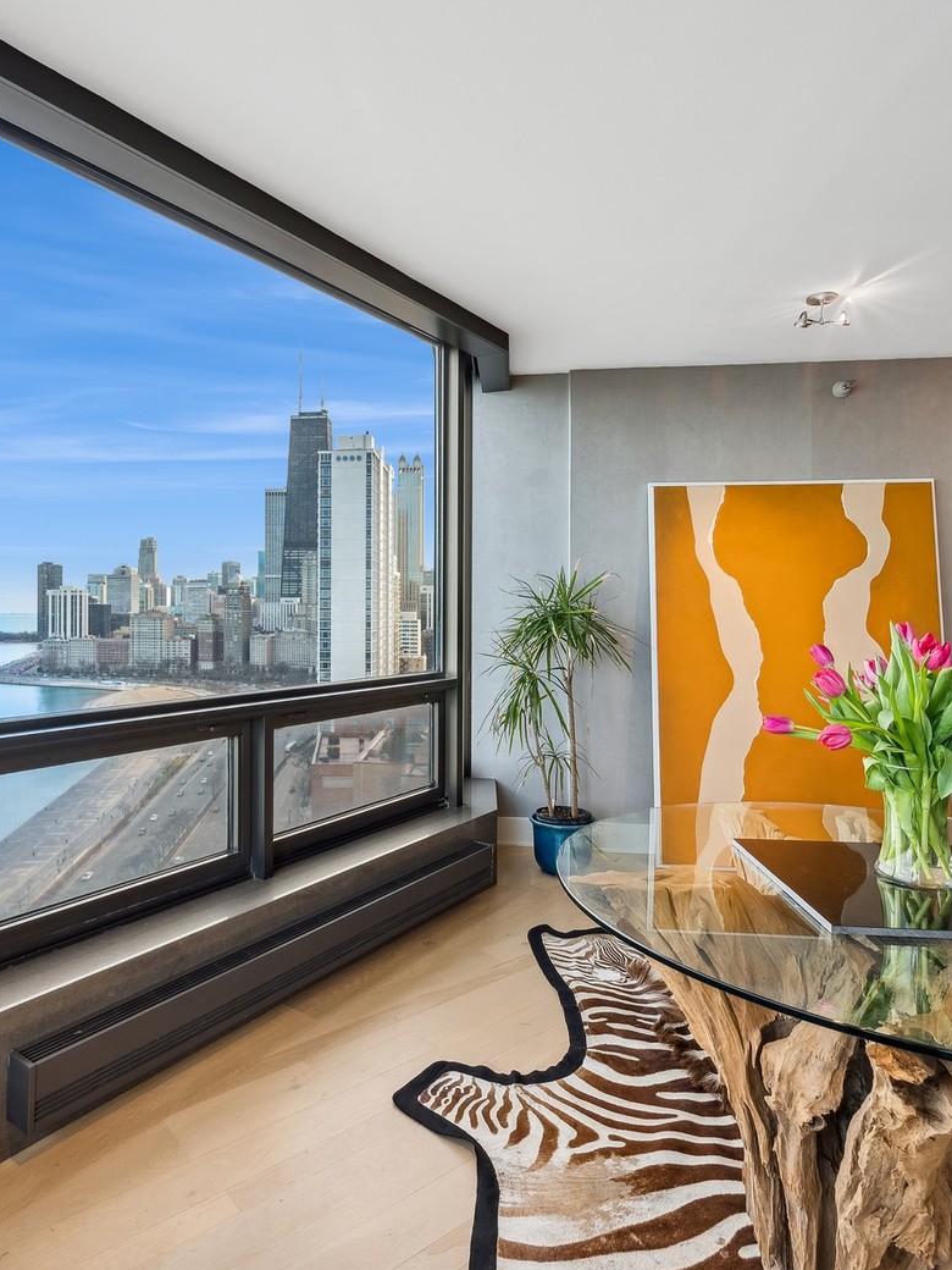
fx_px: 770
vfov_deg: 79.0
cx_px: 387
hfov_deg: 62.9
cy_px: 617
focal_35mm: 21
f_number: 10
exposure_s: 1/6
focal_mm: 14
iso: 100
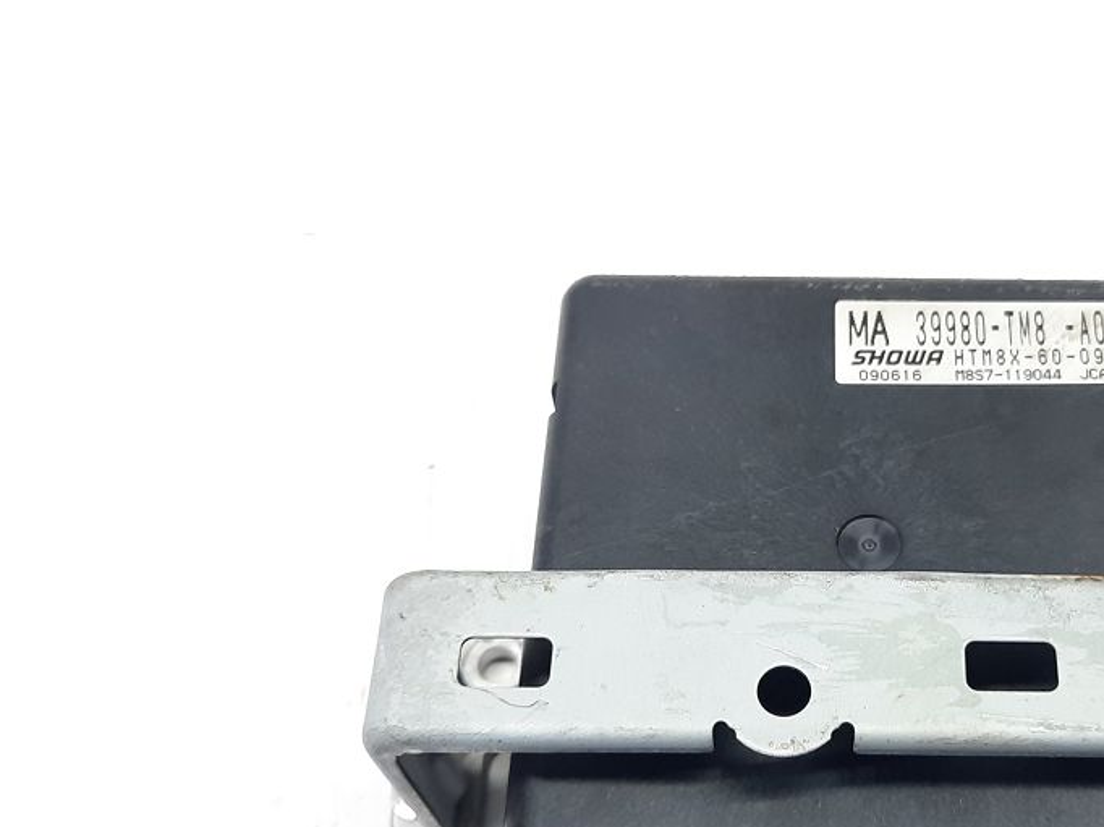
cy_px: 479
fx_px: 1403
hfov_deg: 41.9
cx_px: 808
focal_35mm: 44
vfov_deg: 32.8
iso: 100
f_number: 2
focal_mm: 4.6
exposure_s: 1/50
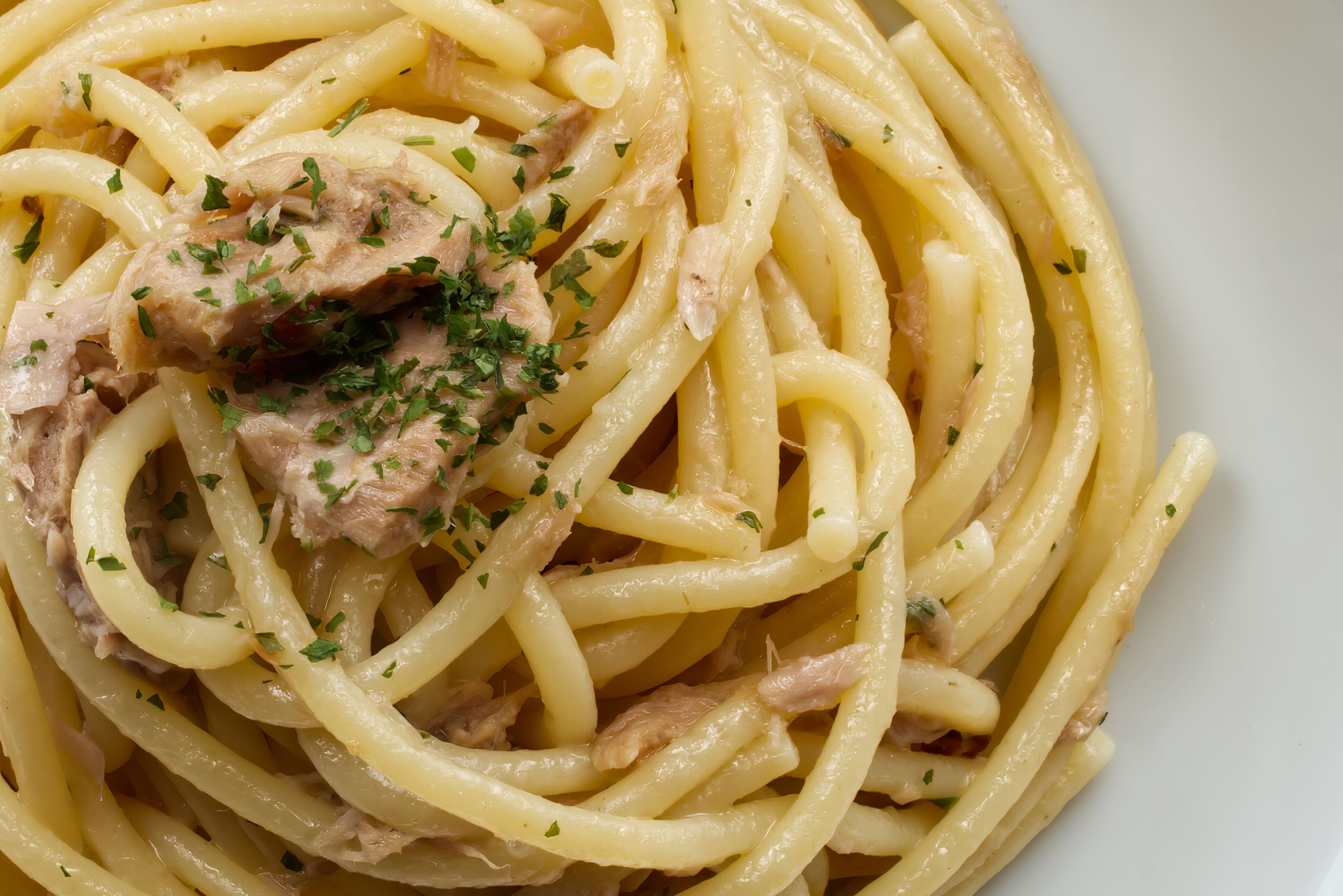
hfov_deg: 15.9
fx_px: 4777
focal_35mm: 128
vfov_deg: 10.7
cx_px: 341
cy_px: 468
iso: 100
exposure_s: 2
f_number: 29
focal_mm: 48
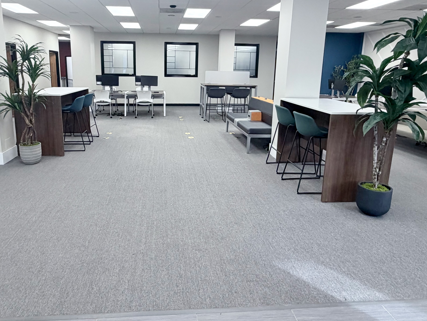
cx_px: 186
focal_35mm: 22
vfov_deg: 60.7
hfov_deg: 76.0
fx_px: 271
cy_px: 132
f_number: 2.2
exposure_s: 1/120
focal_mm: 2.22
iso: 160
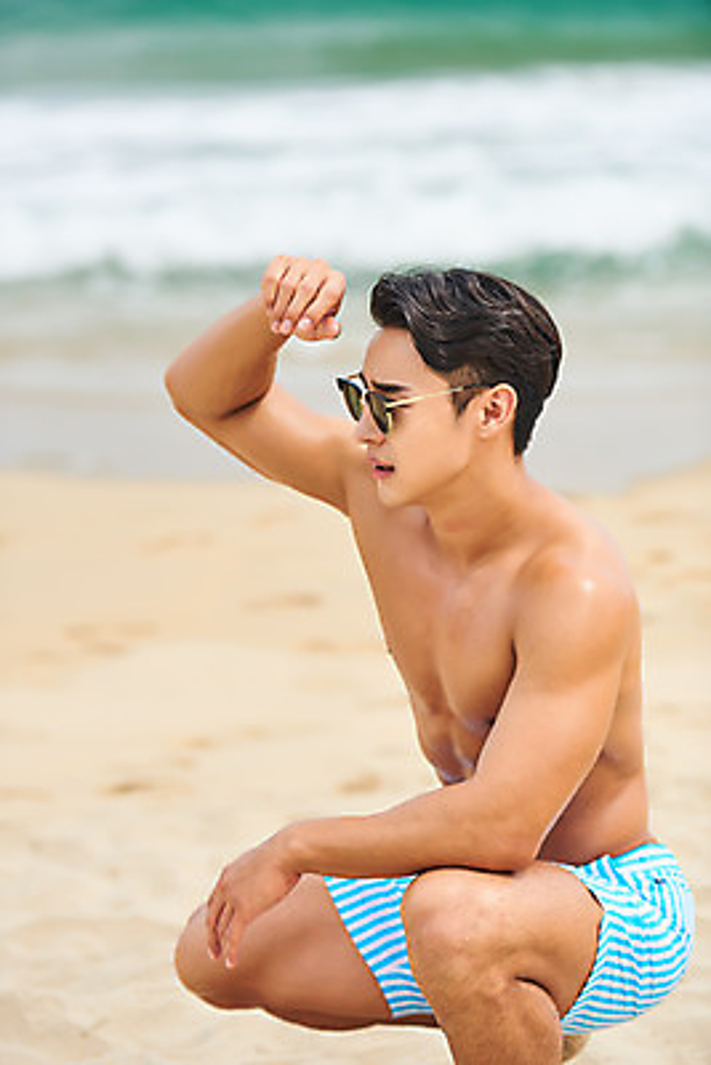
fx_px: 3019
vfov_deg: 20.0
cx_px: 356
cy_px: 532
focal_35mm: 102
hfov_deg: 13.4
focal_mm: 102
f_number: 2.8
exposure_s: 1/2000
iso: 100
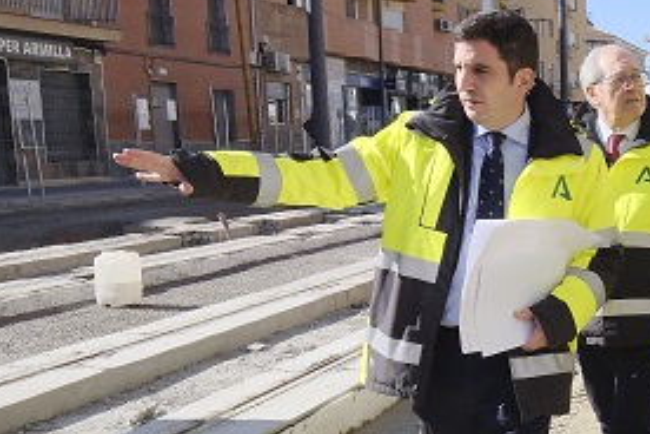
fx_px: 1155
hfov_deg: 27.6
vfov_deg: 21.1
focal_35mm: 64
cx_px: 780
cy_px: 302
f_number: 11
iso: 1600
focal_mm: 15.1
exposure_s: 1/1000
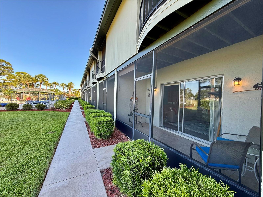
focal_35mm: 14
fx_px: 106
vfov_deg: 85.7
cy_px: 98
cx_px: 132
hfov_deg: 102.1
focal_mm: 2.22
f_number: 2.2
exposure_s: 1/200
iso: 64
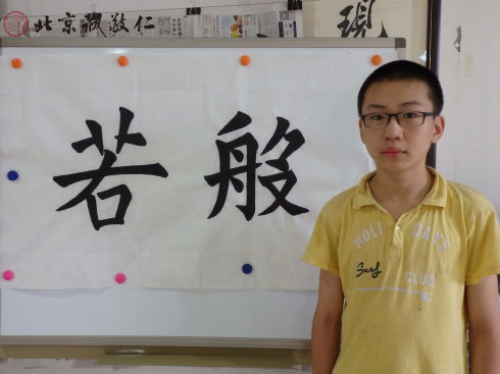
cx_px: 250
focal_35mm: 30
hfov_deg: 60.0
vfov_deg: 46.8
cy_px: 187
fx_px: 433
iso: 640
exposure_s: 1/60
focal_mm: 5.5
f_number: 3.3
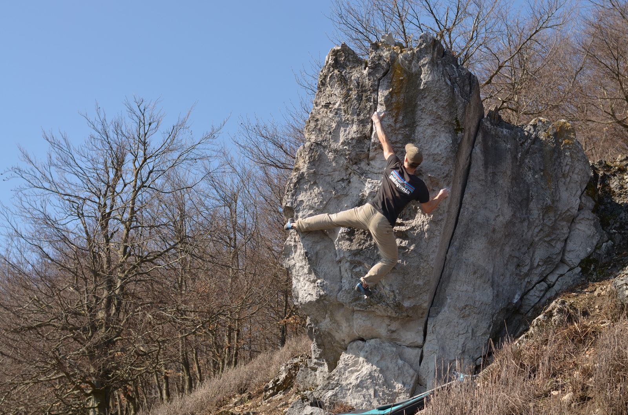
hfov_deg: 27.1
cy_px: 208
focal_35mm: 75
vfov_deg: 18.1
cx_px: 314
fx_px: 1305
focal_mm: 50
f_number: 4
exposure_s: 1/800
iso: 100
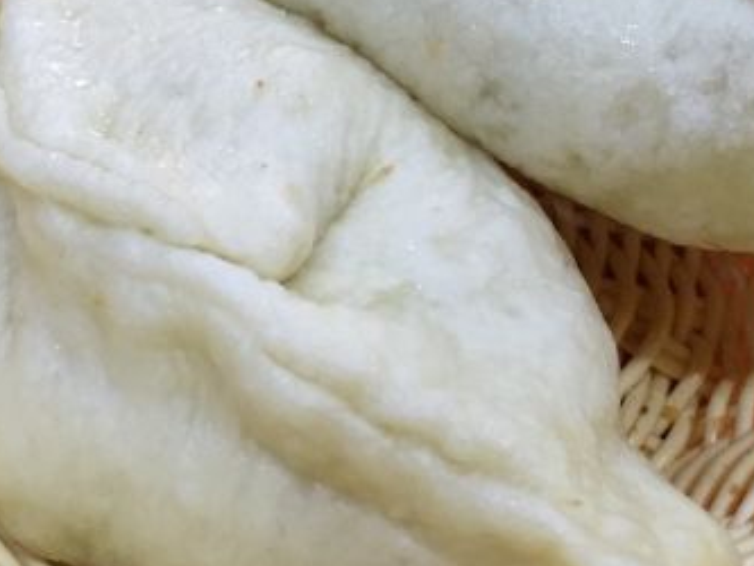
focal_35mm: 61
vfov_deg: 24.0
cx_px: 453
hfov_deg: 31.6
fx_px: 1329
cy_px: 200
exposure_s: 1/30
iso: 250
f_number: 2.2
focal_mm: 4.15
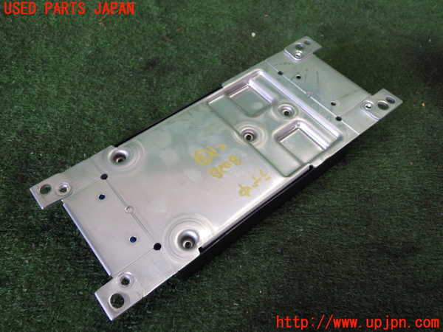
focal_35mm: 31
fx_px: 397
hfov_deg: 58.4
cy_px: 166
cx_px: 222
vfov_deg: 45.4
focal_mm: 5.5
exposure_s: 1/50
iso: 320
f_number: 2.3
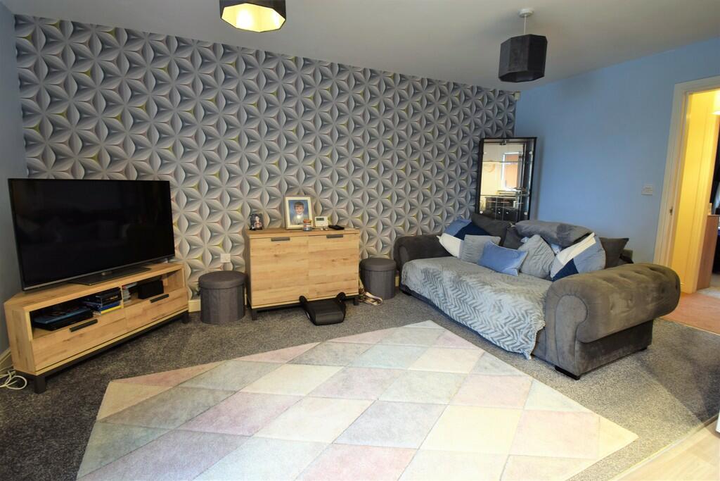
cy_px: 240
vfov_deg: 69.7
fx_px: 345
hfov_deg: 92.4
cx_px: 360
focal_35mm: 17
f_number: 9
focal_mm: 11.5
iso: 100
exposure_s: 1
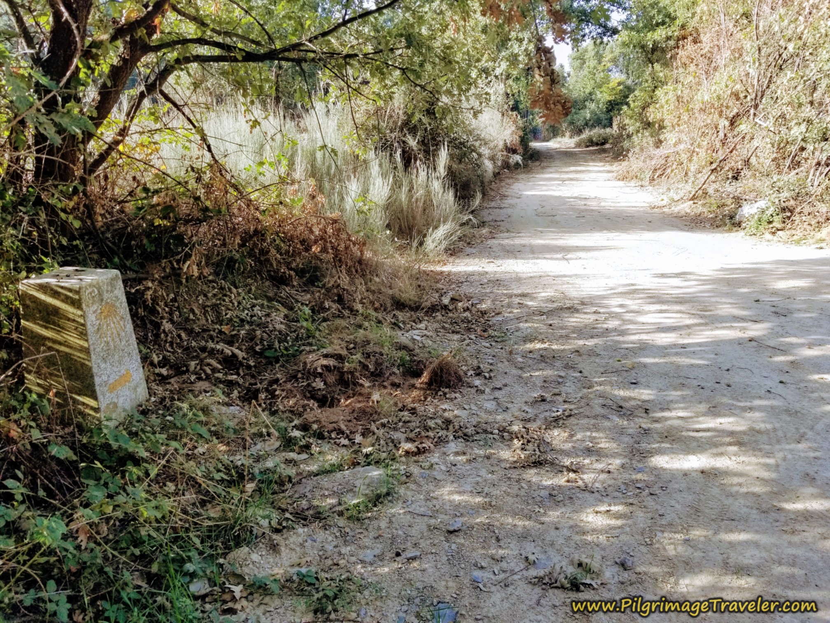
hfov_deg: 67.3
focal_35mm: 26
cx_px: 415
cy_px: 312
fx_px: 623
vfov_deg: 53.1
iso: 50
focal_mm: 4.3
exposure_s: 1/466
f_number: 1.7
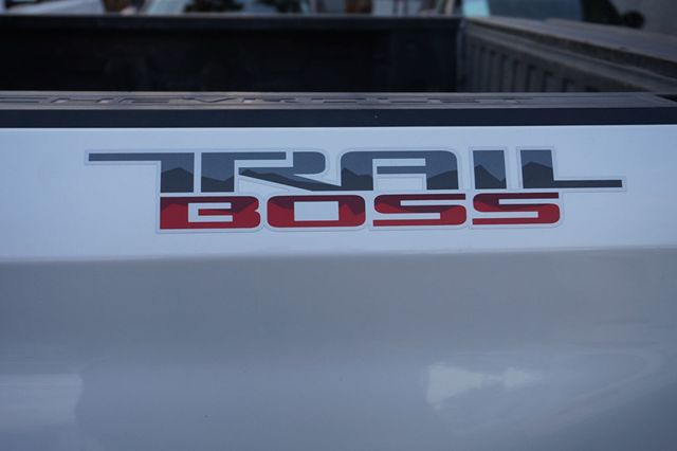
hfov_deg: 53.2
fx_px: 677
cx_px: 338
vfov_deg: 36.8
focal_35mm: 36
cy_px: 226
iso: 100
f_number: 4.5
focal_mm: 24
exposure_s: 1/160
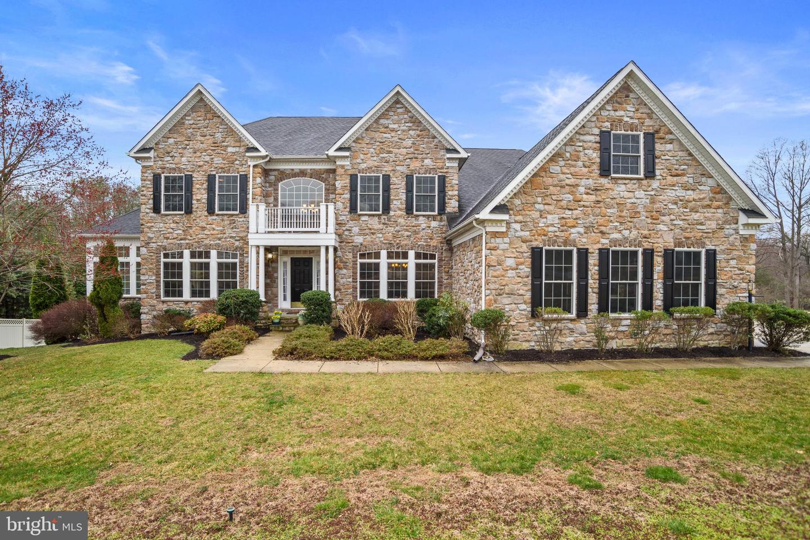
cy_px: 270
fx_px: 405
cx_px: 405
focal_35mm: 18
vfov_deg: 67.4
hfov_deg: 90.0
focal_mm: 18
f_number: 8
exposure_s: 1/80
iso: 400
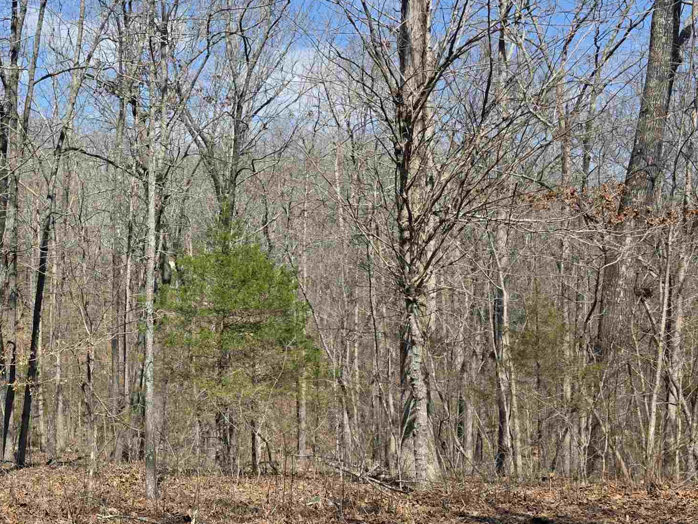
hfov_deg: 38.0
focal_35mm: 48
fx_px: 968
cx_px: 123
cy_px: 278
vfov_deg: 30.3
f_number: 1.7
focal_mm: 6.3
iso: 80
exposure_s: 1/4057
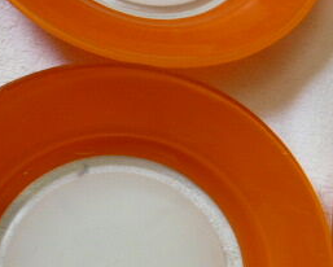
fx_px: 671
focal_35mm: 68
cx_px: 292
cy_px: 205
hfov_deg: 27.0
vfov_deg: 22.3
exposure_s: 1/30
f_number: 2.8
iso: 125
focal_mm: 4.6
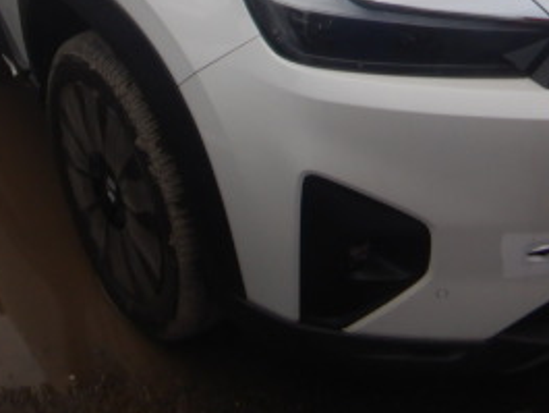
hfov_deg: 33.2
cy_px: -46
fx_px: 920
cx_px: 300
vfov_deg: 23.6
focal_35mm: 58
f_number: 2.8
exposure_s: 1/30
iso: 125
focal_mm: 4.3
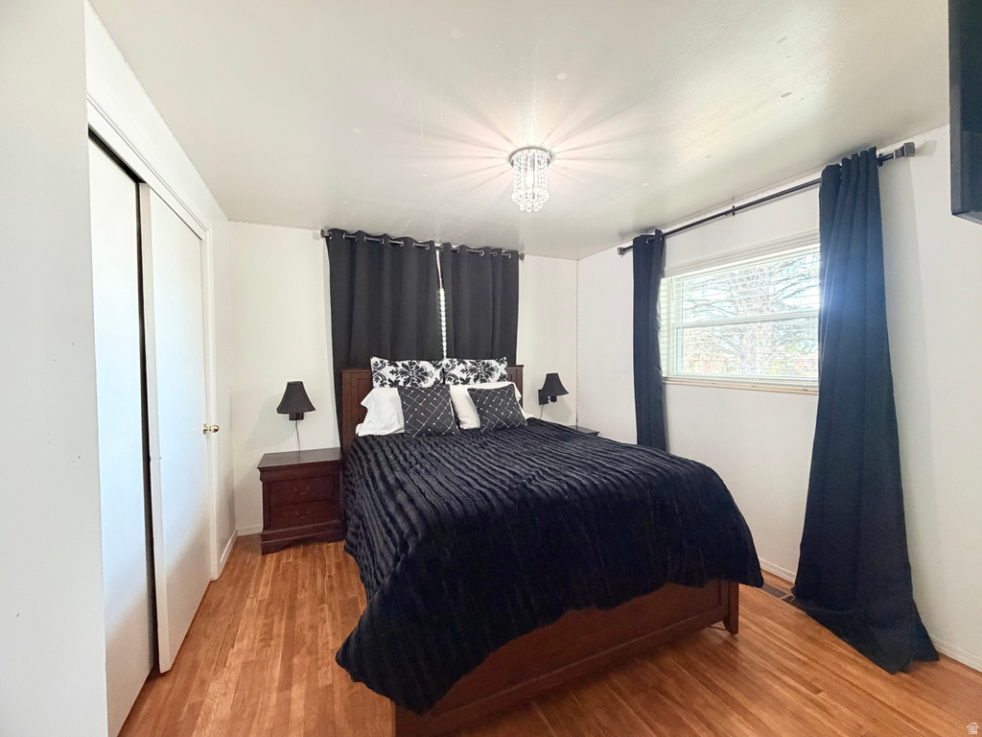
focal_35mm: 14
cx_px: 491
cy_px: 368
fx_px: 397
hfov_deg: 102.1
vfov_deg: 85.7
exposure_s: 1/60
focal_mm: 2.22
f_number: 2.2
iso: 400
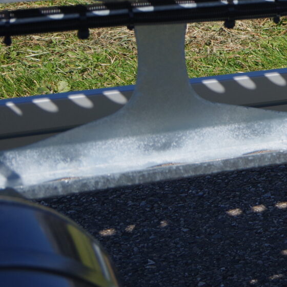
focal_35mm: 134
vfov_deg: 12.9
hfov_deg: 12.2
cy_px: 18
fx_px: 1257
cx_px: 476
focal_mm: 31
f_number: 5.6
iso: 200
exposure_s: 1/800
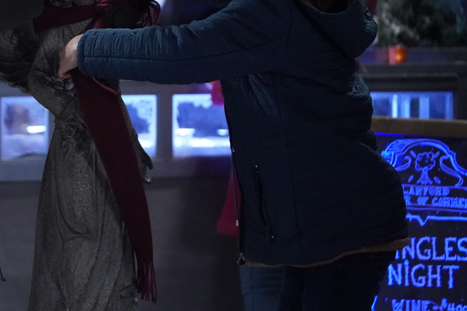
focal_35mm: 244
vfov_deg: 5.6
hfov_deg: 8.4
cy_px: 76
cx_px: 67
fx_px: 3165
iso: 10000
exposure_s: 1/200
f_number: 2.8
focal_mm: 137
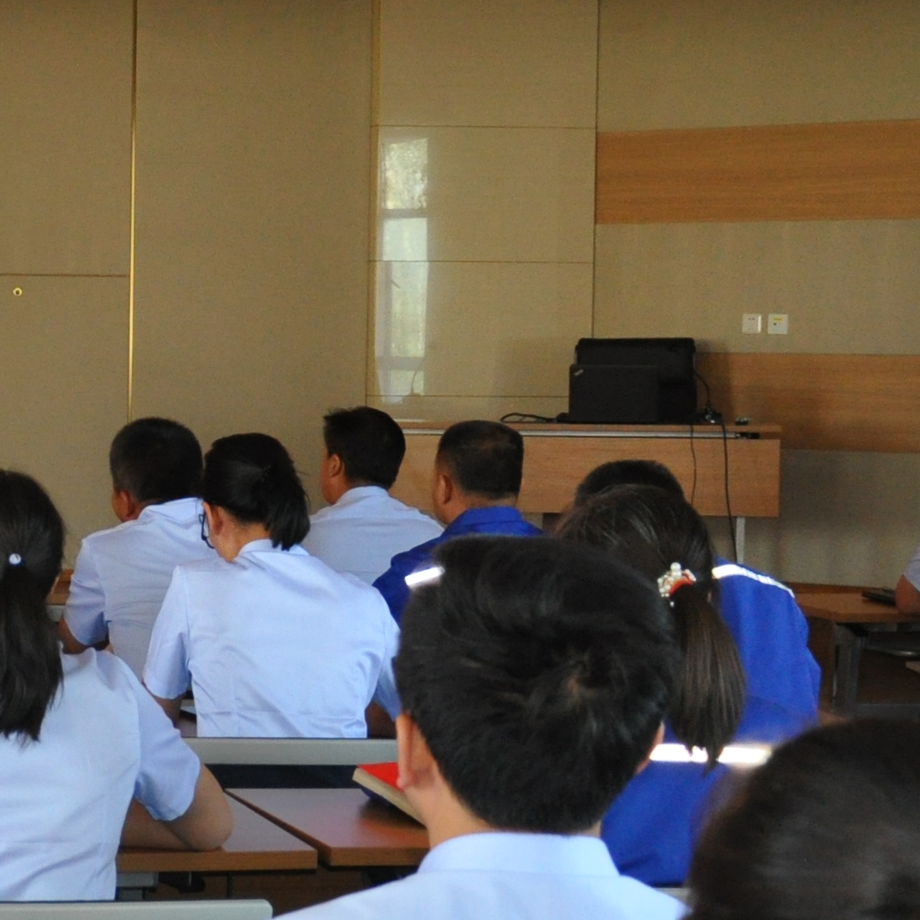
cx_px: -461
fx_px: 3147
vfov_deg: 16.6
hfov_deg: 15.4
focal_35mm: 105
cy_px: 565
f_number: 3.8
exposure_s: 1/60
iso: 800
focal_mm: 21
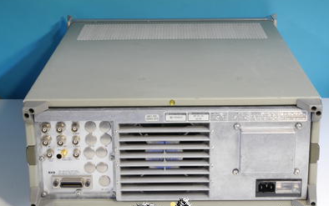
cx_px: 164
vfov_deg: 15.2
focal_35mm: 86
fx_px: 772
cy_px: 120
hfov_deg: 24.1
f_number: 16
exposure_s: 1.3
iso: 400
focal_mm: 40
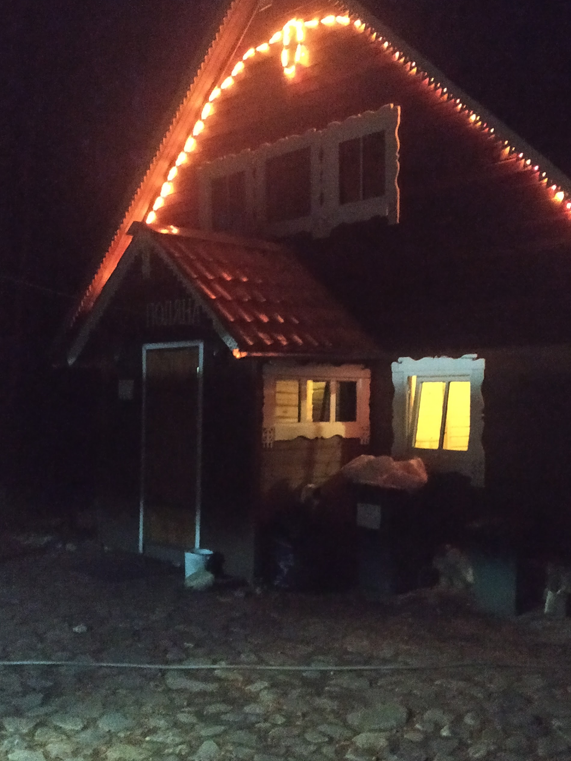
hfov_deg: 37.6
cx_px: 336
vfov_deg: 49.0
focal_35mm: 38
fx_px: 836
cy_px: 391
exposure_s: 1/13
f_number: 1.9
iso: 9600
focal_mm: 3.94
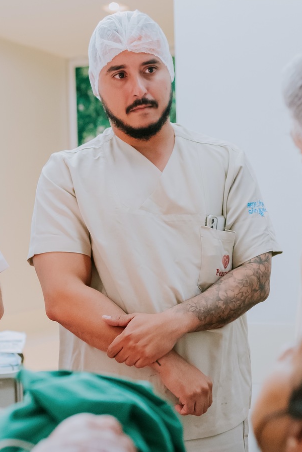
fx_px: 880
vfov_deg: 28.7
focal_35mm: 70
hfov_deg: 19.5
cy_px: 284
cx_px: 168
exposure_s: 1/250
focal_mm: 35
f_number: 2.5
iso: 5000
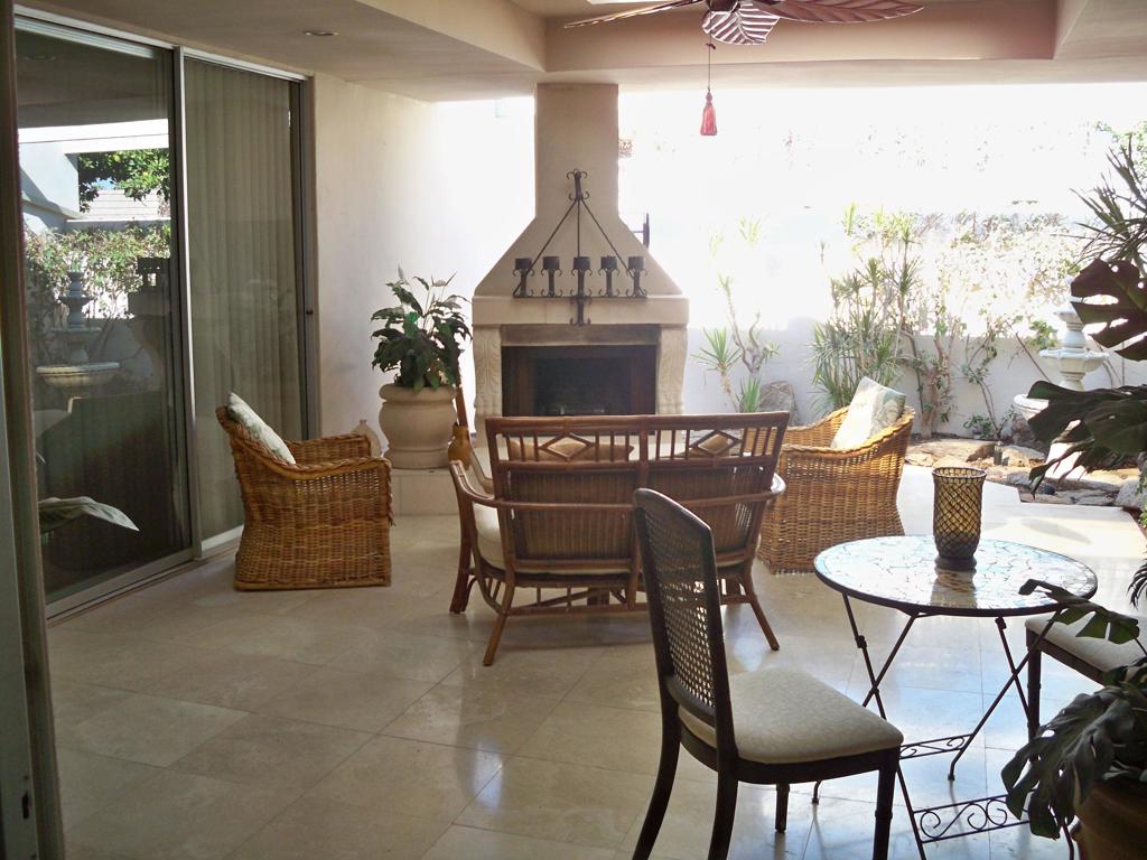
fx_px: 1160
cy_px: 430
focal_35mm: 35
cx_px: 574
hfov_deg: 52.6
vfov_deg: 40.7
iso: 100
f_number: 3.1
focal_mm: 6.3
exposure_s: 1/60
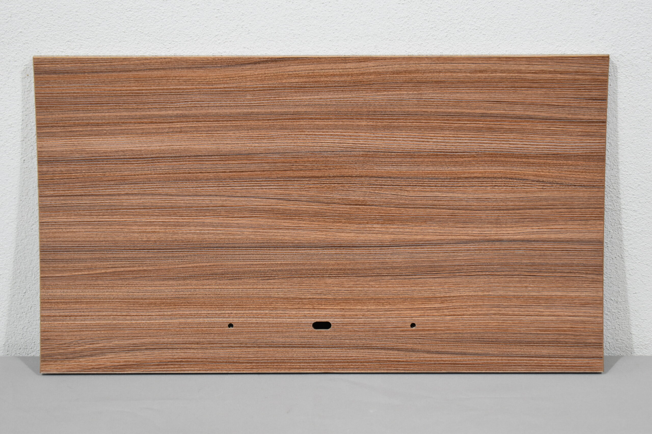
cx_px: 326
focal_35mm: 75
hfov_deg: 27.0
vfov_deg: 18.2
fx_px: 1358
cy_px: 217
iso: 900
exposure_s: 1/125
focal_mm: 50
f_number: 5.6
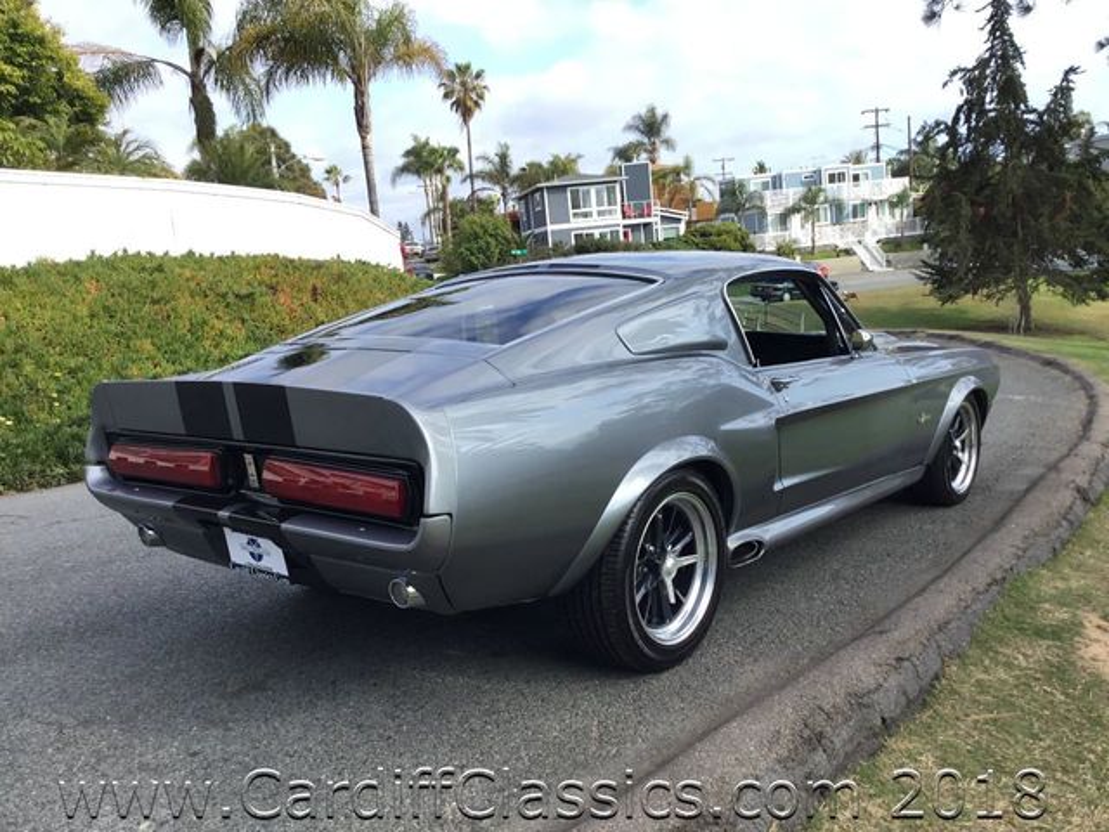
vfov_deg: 45.4
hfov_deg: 58.4
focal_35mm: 31
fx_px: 993
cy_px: 416
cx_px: 554
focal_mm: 3.3
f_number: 2.4
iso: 25
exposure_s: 1/431
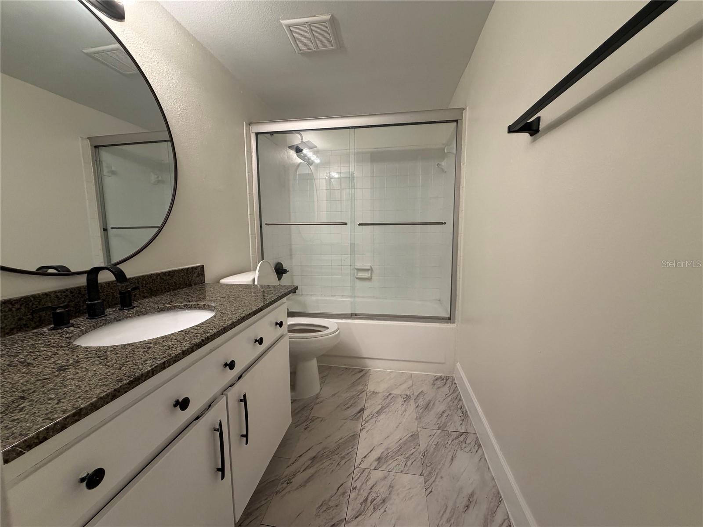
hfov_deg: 102.1
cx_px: 352
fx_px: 284
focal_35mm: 14
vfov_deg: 85.7
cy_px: 264
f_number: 2.2
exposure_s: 1/120
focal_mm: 2.22
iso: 320
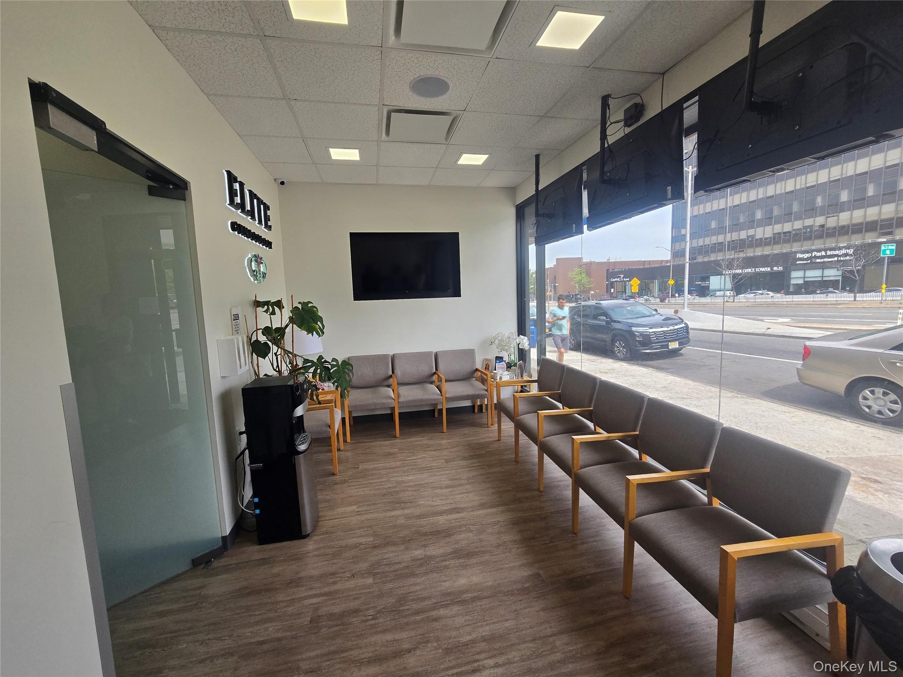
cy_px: 338
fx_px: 339
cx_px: 452
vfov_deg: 89.9
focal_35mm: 13
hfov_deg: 106.2
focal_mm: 2.2
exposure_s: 1/452
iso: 50
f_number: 2.2
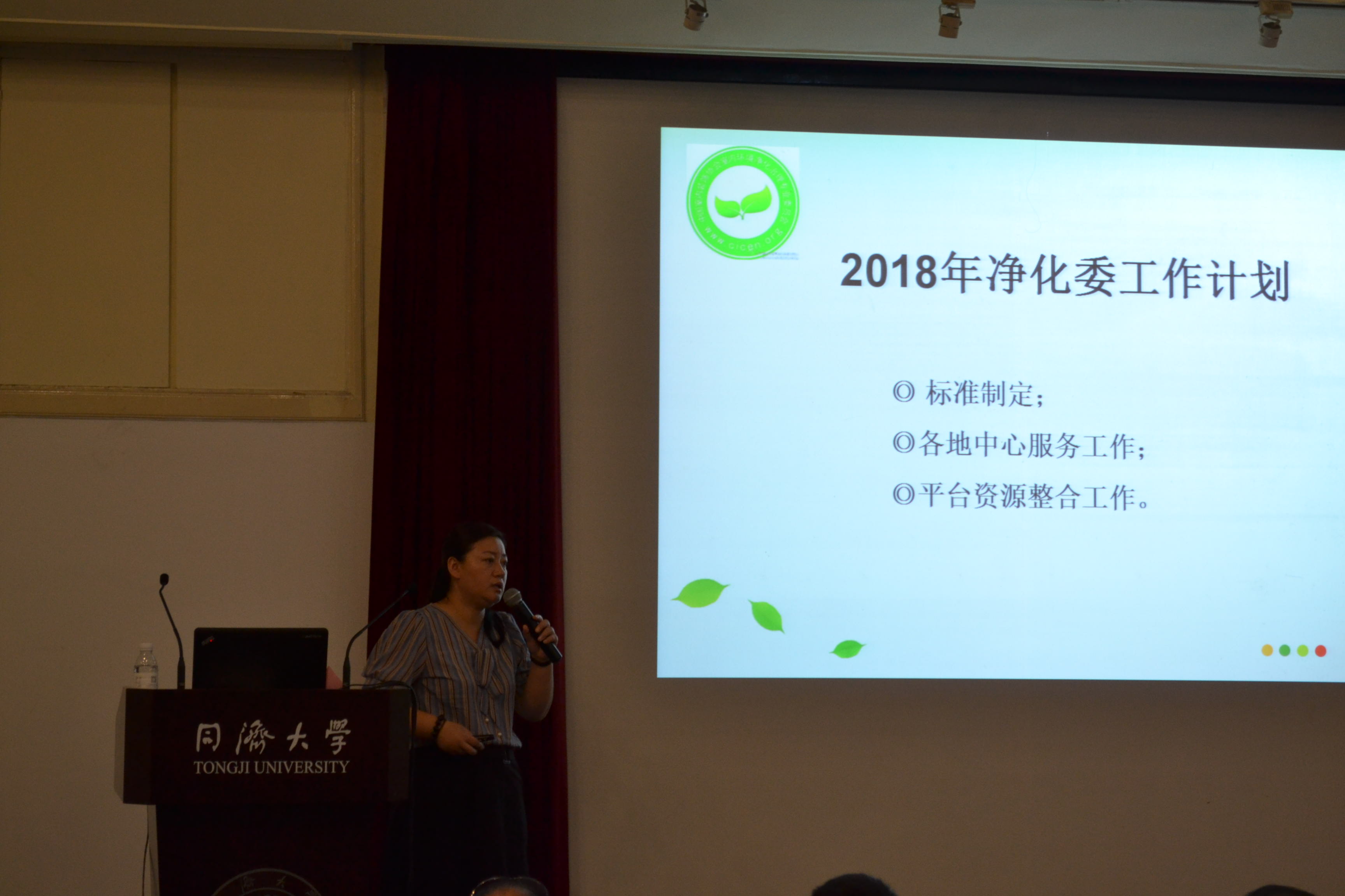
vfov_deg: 21.6
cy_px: 448
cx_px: 672
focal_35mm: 63
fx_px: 2354
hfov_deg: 31.9
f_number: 5.3
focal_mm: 42
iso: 800
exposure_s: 1/60
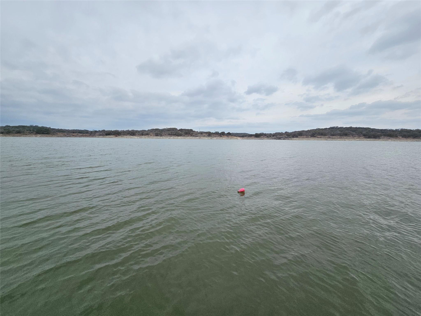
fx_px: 158
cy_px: 158
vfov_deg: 89.9
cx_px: 210
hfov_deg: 106.2
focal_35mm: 13
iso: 50
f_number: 2.2
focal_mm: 2.2
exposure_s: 1/3009
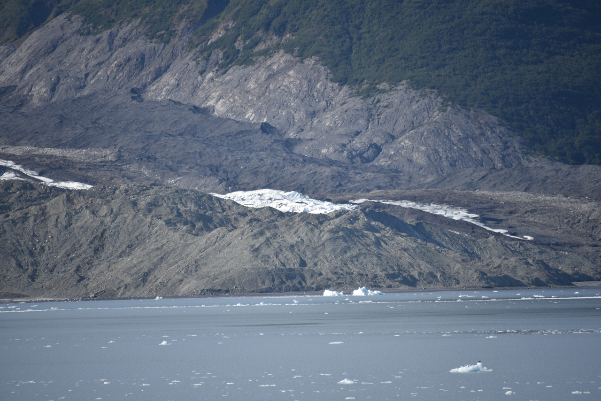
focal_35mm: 300
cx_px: 300
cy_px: 200
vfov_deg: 4.6
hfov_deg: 6.9
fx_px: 5009
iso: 125
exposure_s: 1/640
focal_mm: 300
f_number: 5.6
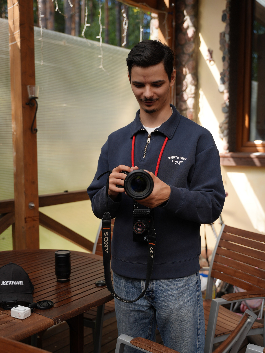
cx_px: 132
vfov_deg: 44.0
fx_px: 437
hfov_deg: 33.8
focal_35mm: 43
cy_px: 186
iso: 125
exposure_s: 1/800
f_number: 2.8
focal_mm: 38.7
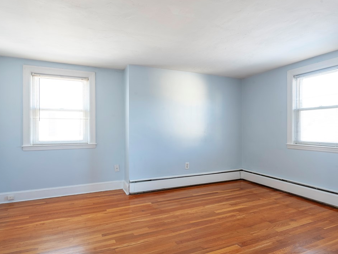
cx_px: 178
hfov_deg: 78.9
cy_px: 125
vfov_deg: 63.5
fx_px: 205
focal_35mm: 21
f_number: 11
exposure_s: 1/25
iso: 800
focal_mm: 19
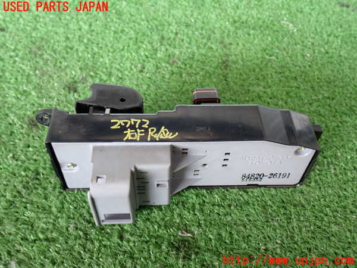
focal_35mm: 36
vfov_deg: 39.7
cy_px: 134
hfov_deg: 51.4
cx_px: 178
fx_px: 371
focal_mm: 6.37
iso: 200
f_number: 2.5
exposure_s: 1/40
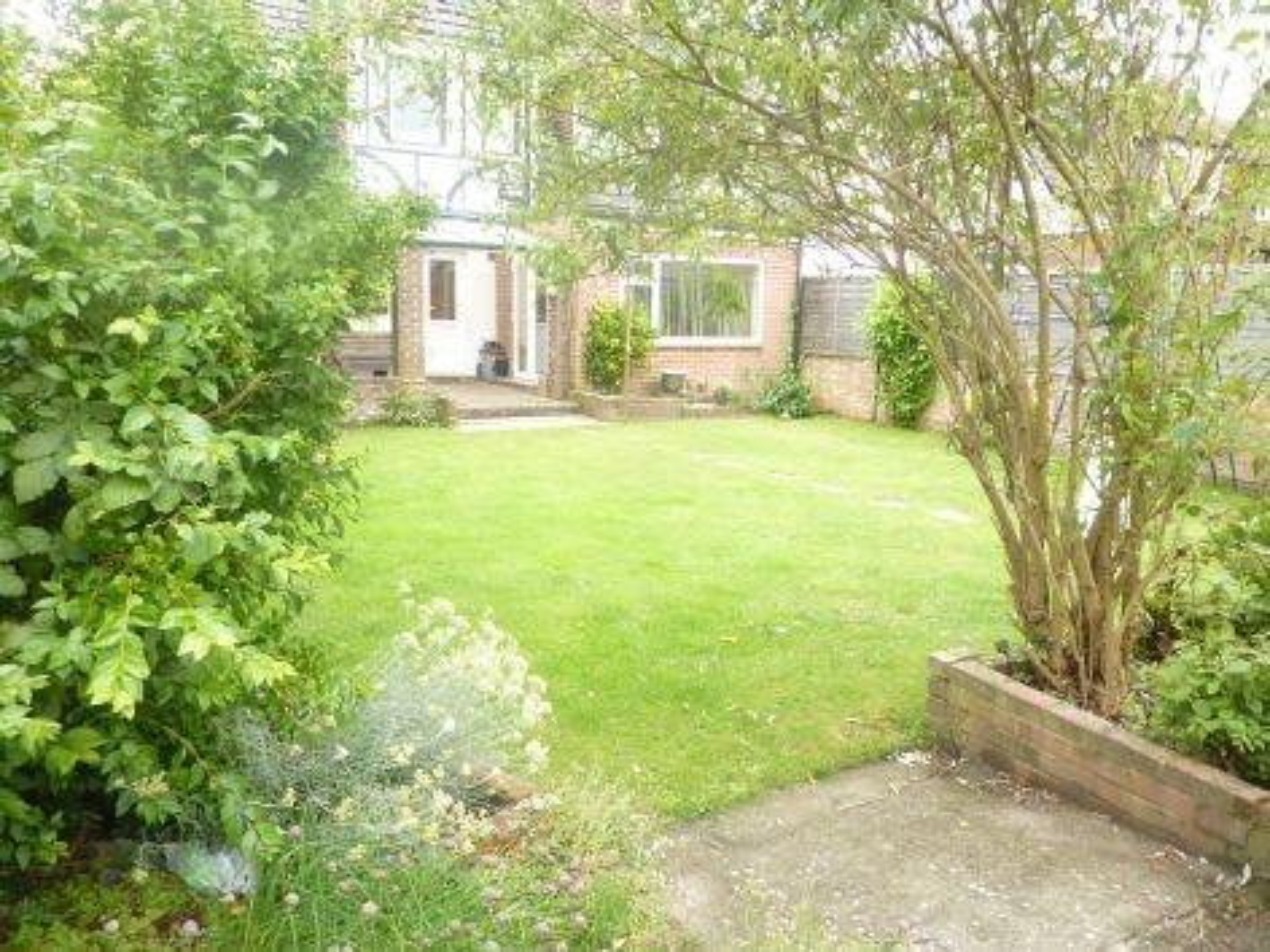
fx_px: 917
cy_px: 476
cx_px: 635
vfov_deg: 54.9
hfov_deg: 69.4
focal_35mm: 25
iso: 80
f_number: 3.3
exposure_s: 1/60
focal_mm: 4.1
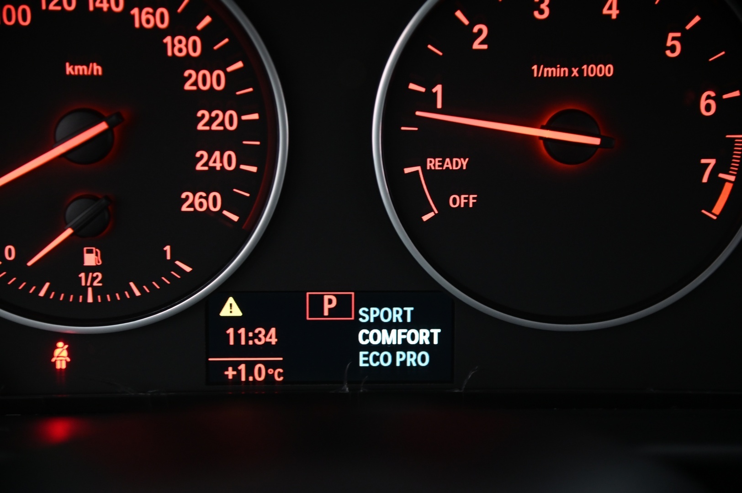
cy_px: 246
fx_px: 1750
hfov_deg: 23.9
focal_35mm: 85
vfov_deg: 16.0
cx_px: 371
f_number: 4
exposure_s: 1/20
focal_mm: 85
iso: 2000
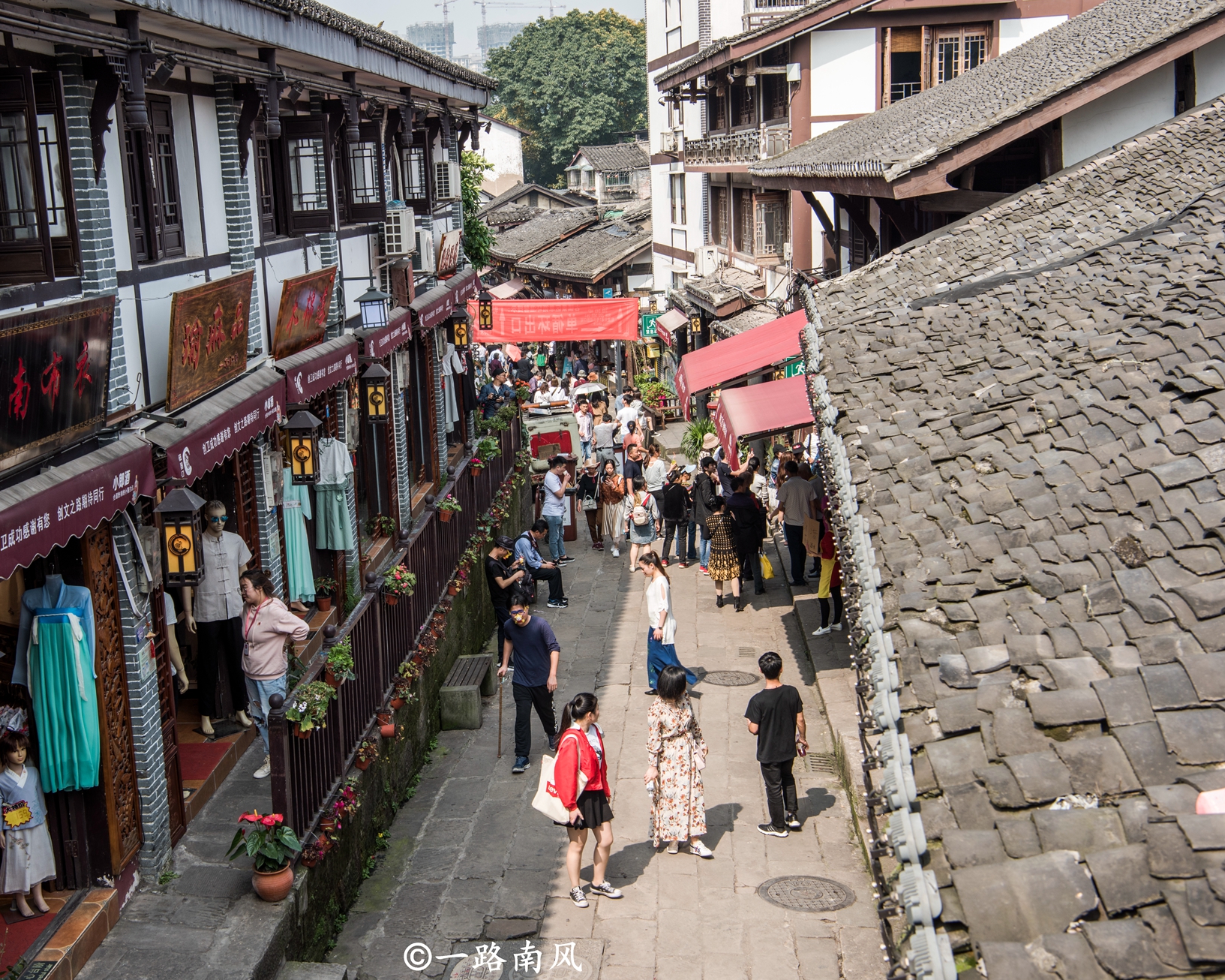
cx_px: 494
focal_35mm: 46
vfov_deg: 32.7
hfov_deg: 40.2
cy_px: 484
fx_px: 1668
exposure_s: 1/100
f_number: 11
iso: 100
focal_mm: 40
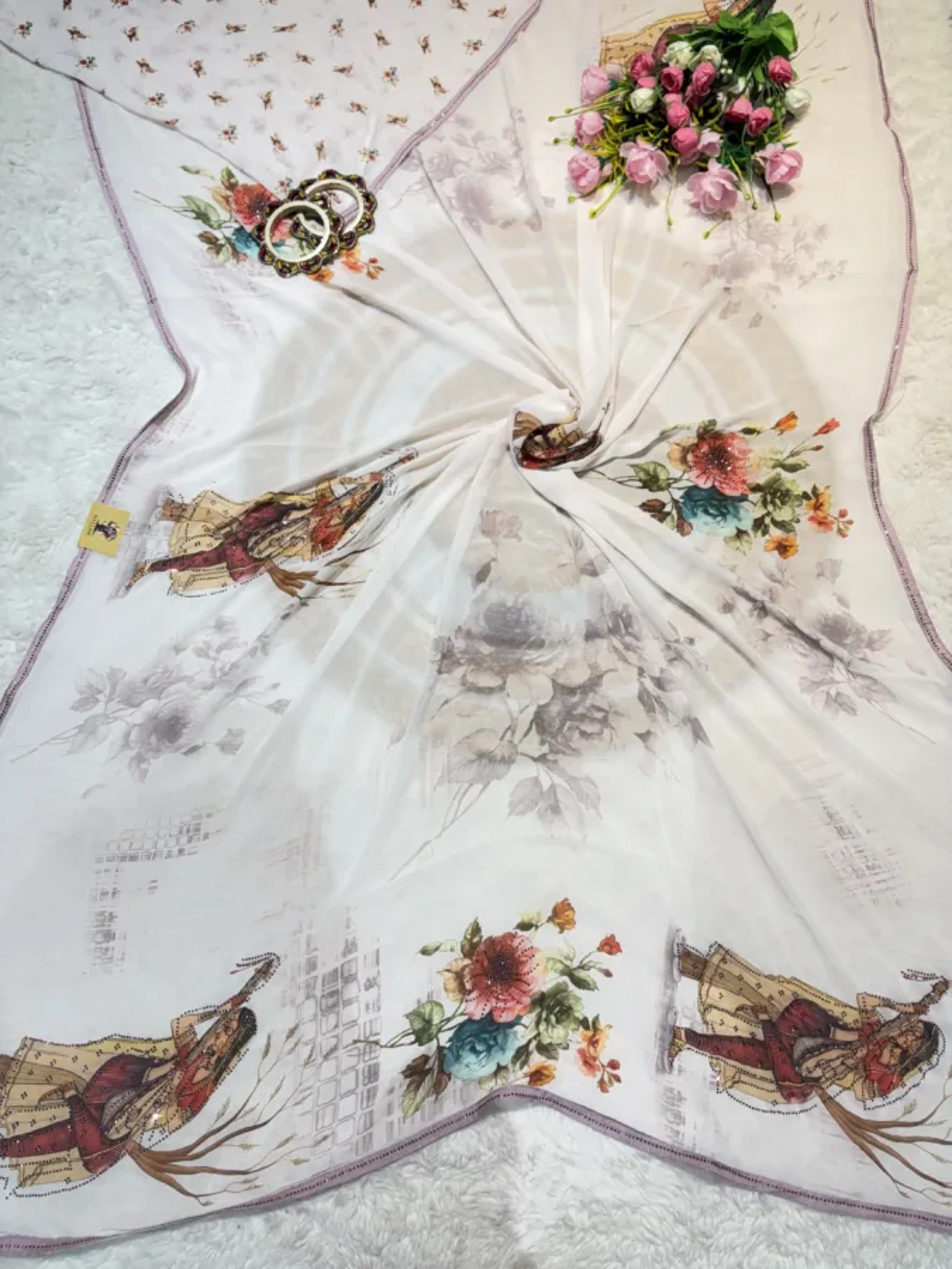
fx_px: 953
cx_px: 476
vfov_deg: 67.3
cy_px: 634
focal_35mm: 26
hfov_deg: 53.1
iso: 50
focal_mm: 5.96
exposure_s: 1/100
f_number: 1.6
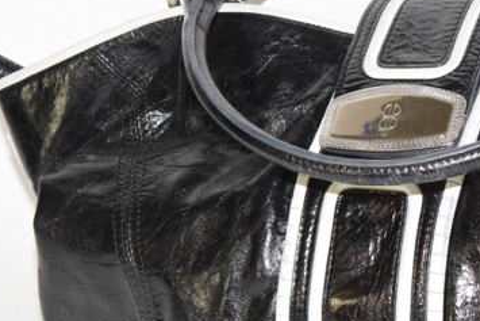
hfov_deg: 8.8
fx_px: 3100
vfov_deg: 5.9
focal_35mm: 232
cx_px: 418
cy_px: 215
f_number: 5.6
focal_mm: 55
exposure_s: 1/60
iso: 2500
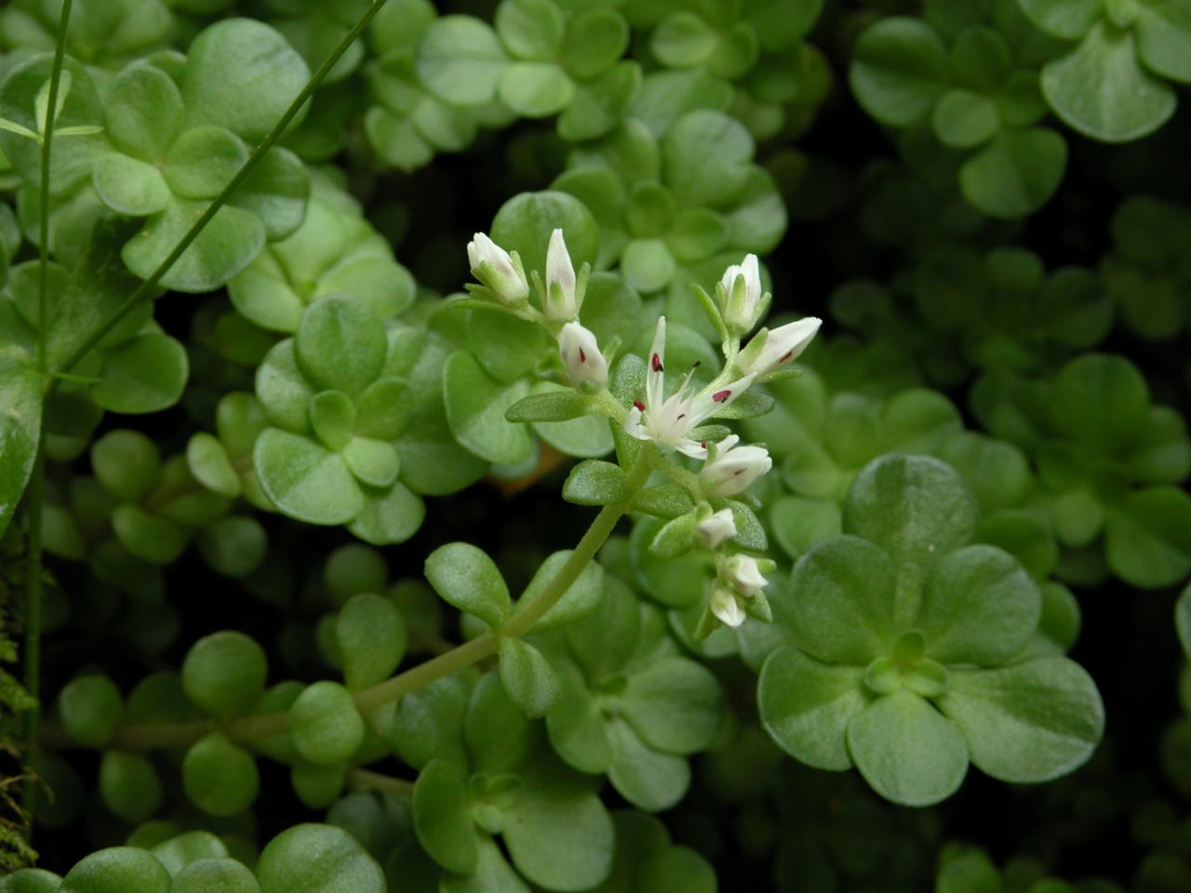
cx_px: 596
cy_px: 446
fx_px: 5539
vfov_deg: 9.2
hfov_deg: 12.3
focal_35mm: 161
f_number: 7
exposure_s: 1/12.3
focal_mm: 41.1
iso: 100
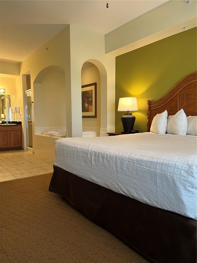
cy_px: 132
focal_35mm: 26
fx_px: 197
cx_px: 98
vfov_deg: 67.3
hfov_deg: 53.1
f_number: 1.6
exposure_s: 1/60
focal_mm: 5.1
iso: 125
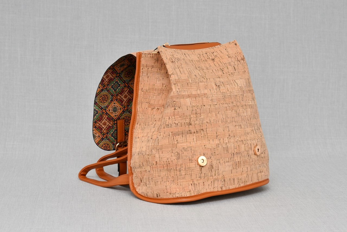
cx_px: 174
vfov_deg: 19.0
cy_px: 116
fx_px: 695
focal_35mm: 72
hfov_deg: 28.0
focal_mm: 48
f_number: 5.6
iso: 100
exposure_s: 1/60
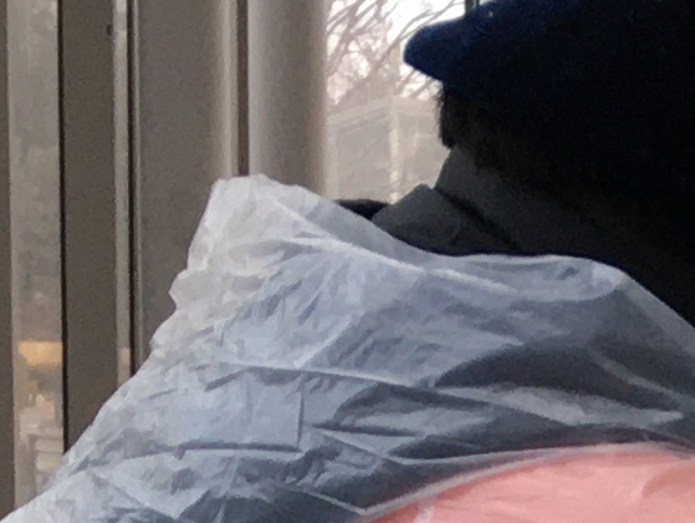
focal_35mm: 209
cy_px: 1138
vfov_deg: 6.8
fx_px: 4199
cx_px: 1951
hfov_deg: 8.3
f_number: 2.2
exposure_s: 1/120
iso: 40
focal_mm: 4.15
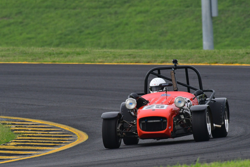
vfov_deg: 1.8
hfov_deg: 2.6
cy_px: 84
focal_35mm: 782
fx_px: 5432
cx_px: 126
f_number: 11
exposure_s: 1/640
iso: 1250
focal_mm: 500
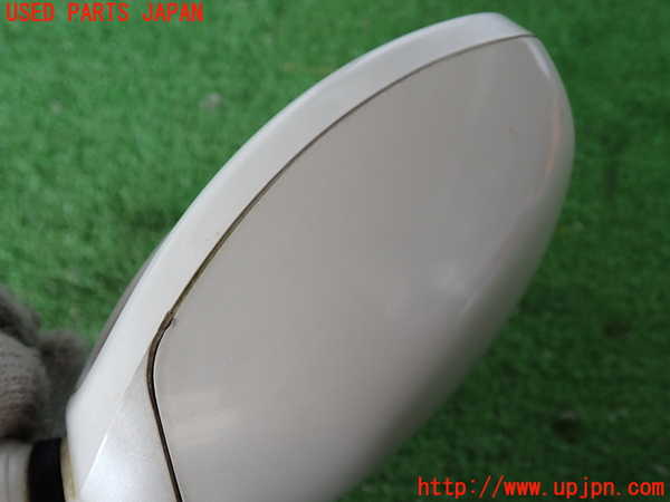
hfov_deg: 51.4
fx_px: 697
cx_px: 335
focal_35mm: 36
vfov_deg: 39.7
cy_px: 251
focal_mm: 6.37
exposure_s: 1/80
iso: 125
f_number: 2.5
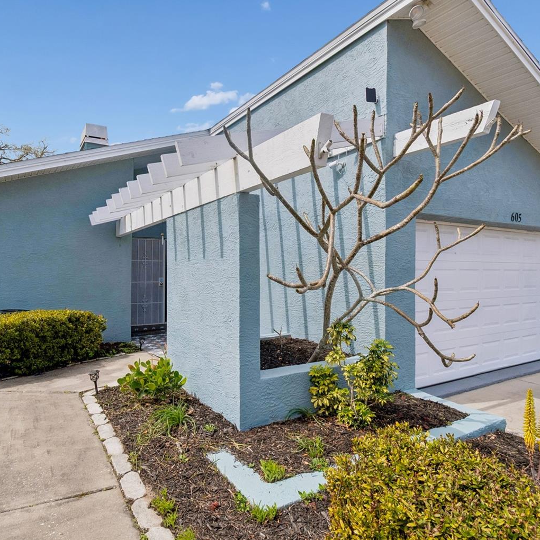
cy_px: 262
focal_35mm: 20
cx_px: 231
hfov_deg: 74.4
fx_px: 353
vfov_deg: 74.8
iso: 100
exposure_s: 1/2000
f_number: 7.1
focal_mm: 10
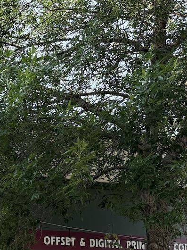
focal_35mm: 87
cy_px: 301
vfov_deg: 21.0
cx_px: -139
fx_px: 627
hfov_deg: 15.0
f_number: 1.78
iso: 100
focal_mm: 6.76
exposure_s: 1/750
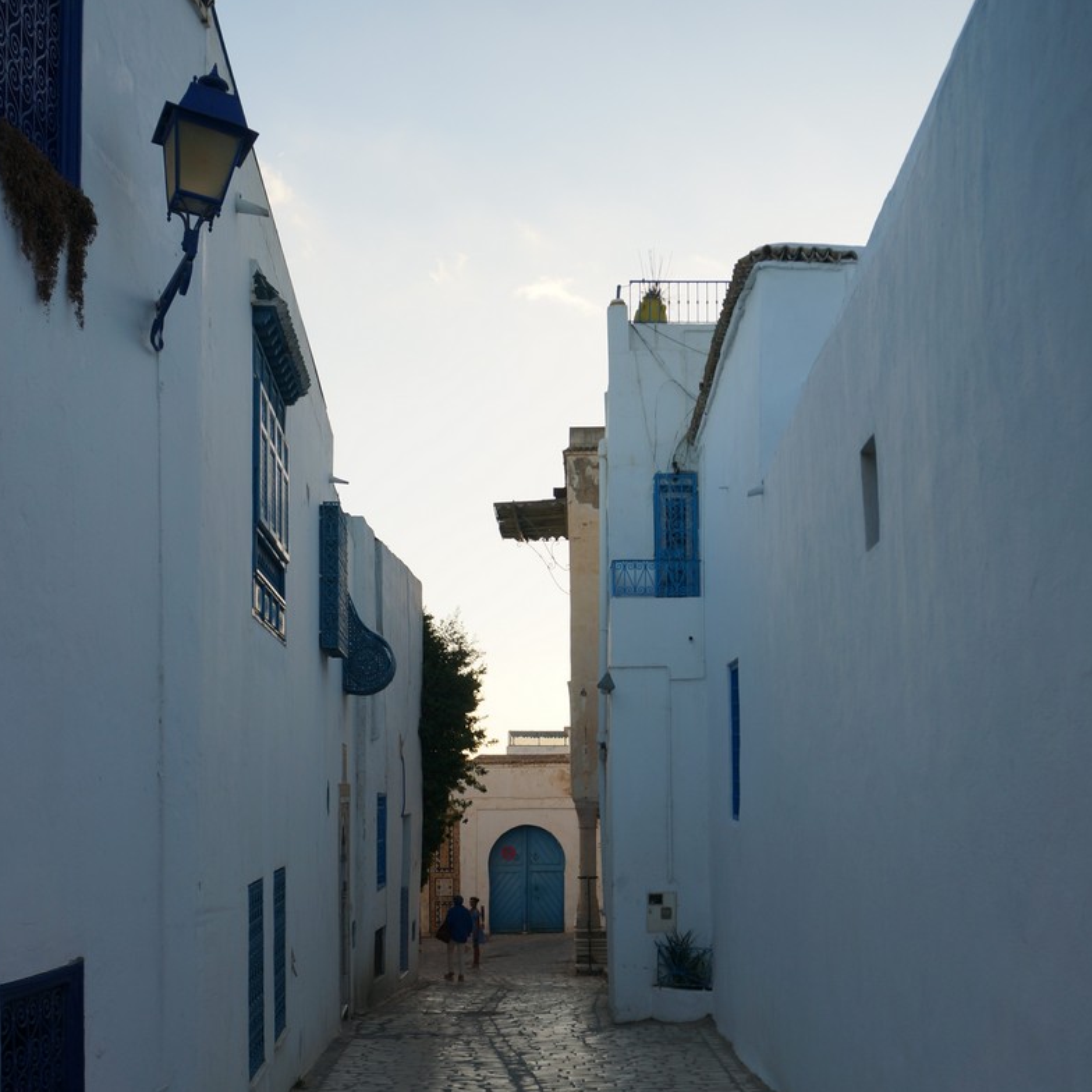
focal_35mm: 43
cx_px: 540
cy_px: 788
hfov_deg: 39.2
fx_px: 1535
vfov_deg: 38.4
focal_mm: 22
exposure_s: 1/160
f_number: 5
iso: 100
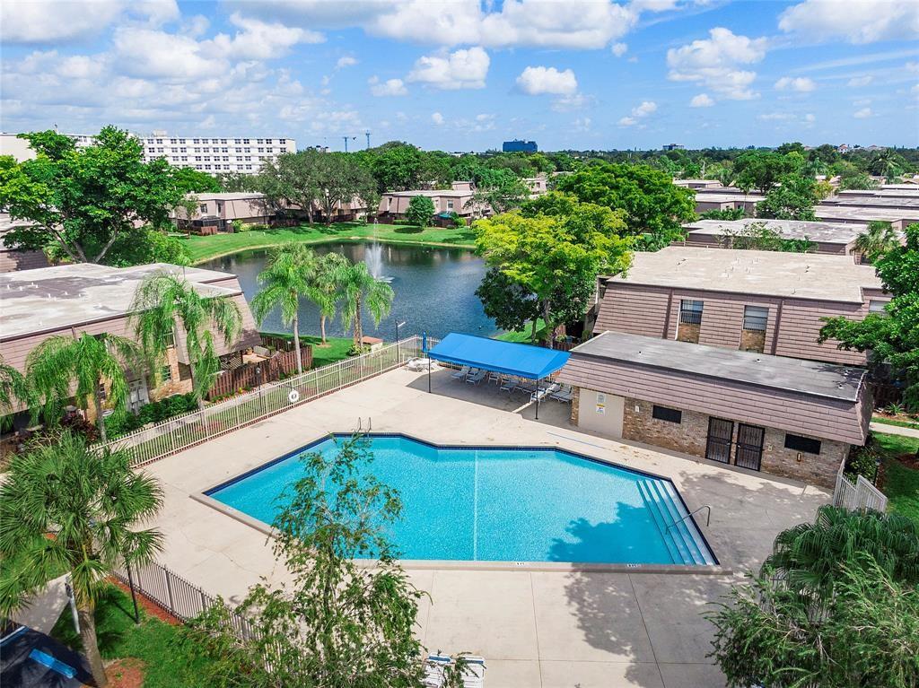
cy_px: 344
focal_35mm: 24
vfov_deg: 56.8
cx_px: 460
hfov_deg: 71.6
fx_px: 637
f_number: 2.8
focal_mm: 4.39
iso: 100
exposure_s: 1/2500
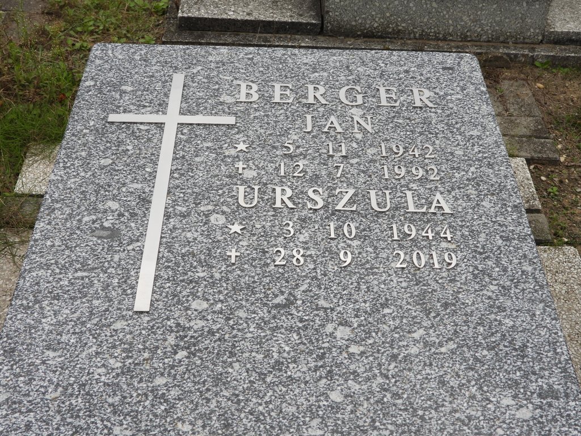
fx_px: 789
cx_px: 290
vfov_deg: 30.9
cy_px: 218
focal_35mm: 47
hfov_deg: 40.4
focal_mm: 8.5
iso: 100
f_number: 3.2
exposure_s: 1/500
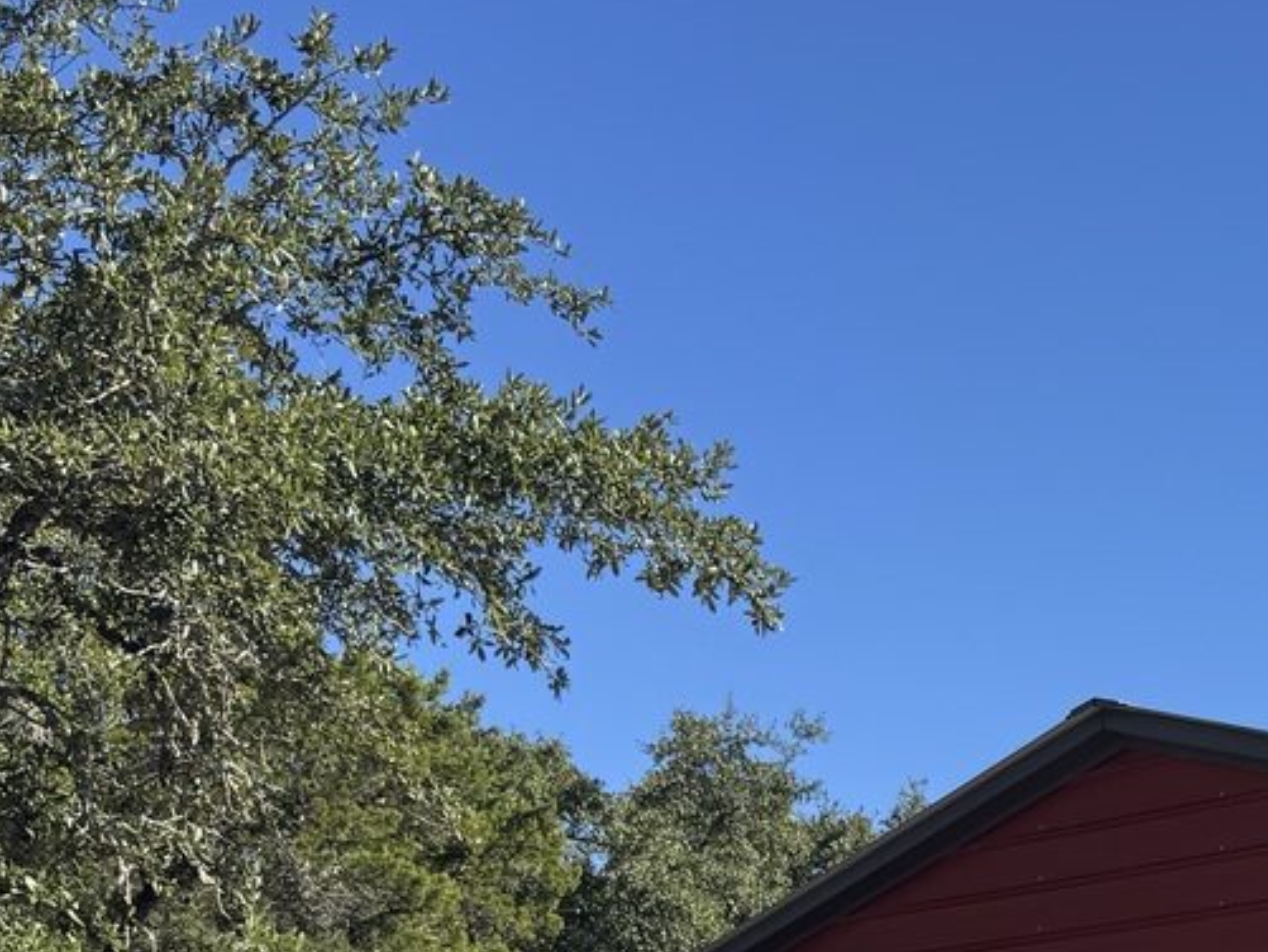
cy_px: 1228
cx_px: 1362
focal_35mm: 69
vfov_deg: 19.7
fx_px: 2528
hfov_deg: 26.2
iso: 80
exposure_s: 1/3096
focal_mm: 6.76
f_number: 1.78
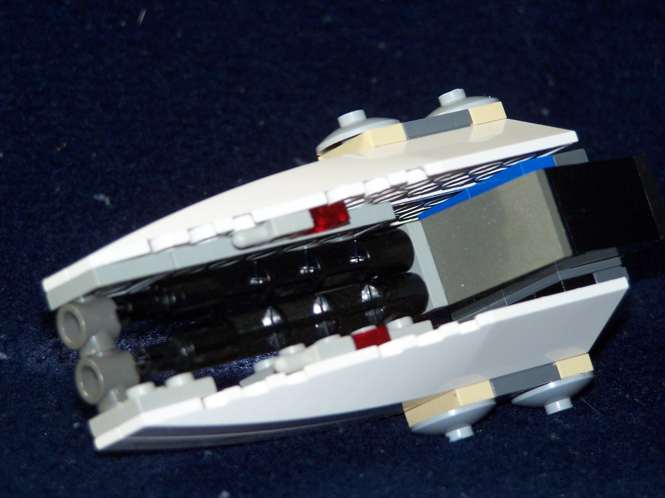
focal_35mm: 169
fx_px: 3247
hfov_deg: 11.7
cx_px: 332
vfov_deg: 8.8
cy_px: 249
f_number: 3.2
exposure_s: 1/125
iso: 140
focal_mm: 28
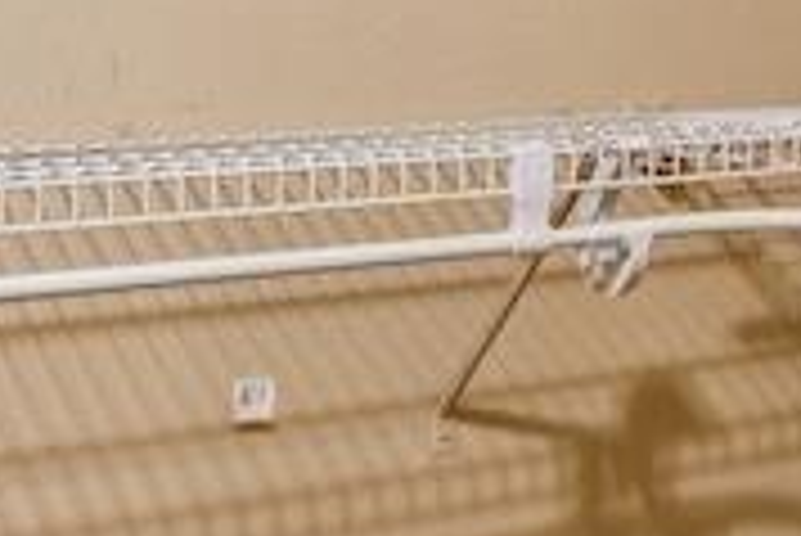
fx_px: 2437
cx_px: 1336
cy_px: -9
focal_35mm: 109
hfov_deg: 16.3
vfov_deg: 12.4
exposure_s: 1.6
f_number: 13
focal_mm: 15.2
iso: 400
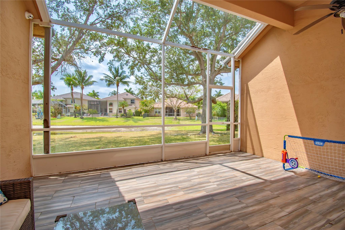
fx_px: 144
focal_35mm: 15
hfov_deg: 100.4
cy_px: 115
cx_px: 172
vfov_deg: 77.3
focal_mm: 10
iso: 160
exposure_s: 1/200
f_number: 10
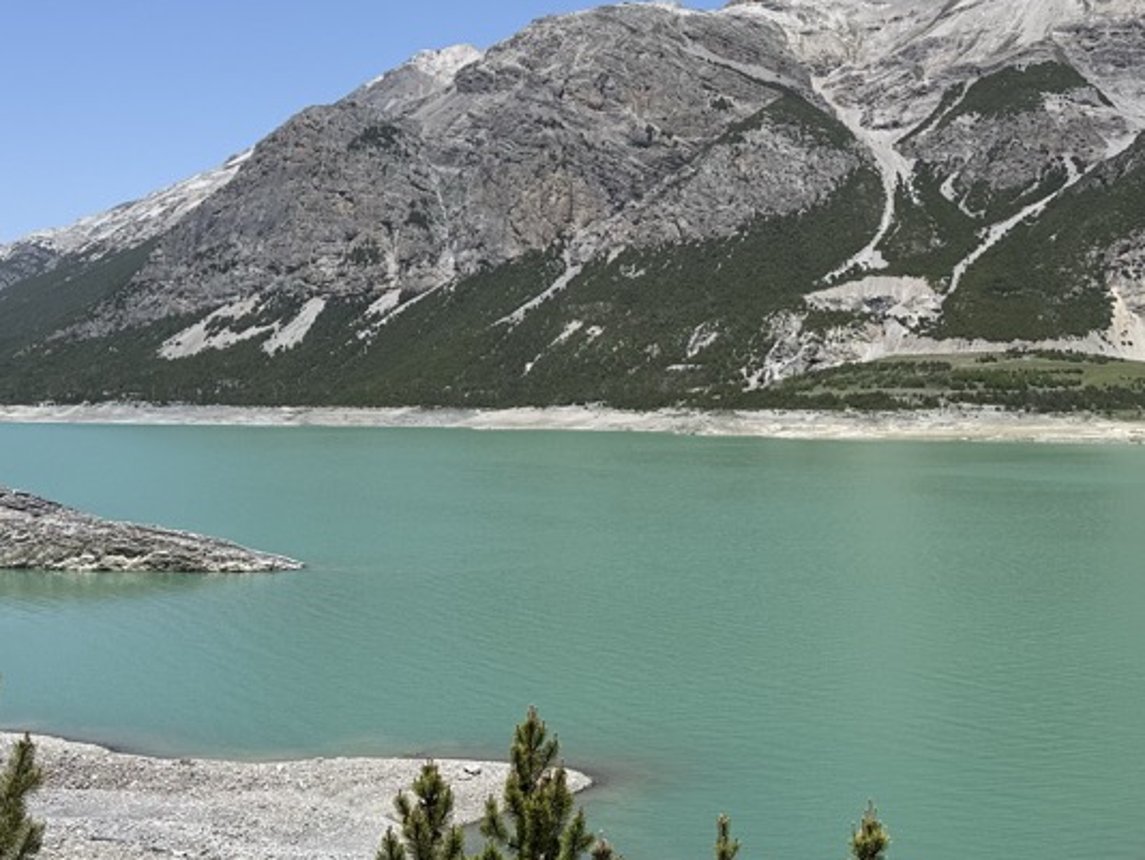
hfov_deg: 40.8
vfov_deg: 31.4
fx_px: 1522
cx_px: 750
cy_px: 328
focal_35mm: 46
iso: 80
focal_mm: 6.76
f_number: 1.78
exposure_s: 1/4673
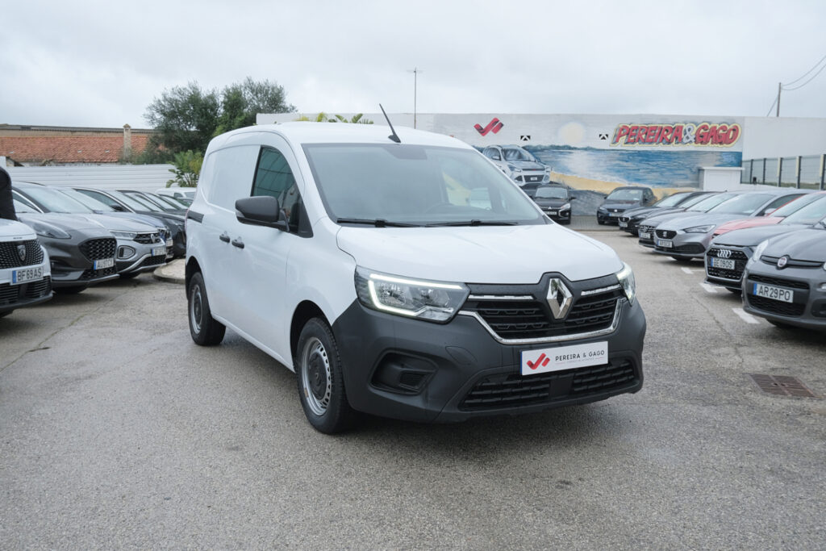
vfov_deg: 40.0
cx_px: 413
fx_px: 757
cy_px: 276
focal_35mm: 33
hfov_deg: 57.2
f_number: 9
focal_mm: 22.1
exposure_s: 1/160
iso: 500
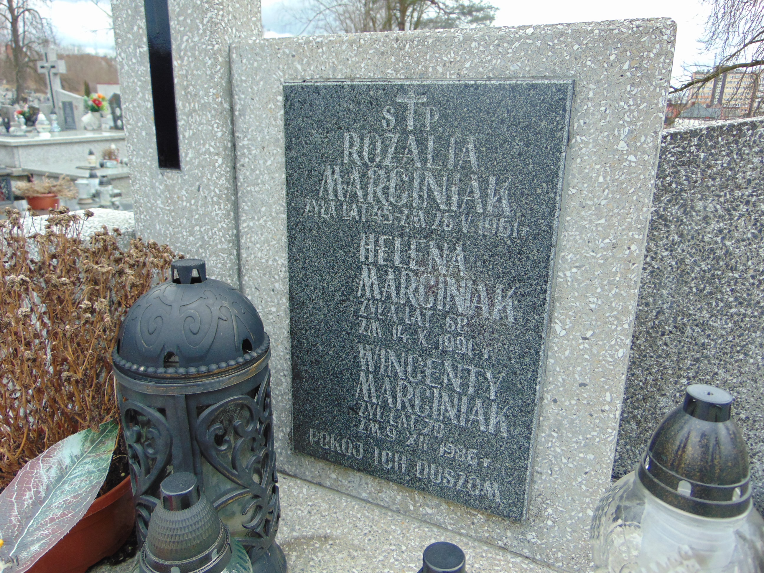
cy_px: 286
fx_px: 552
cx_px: 382
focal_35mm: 25
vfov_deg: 54.9
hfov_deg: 69.4
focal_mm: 4.5
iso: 80
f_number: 3
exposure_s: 1/200
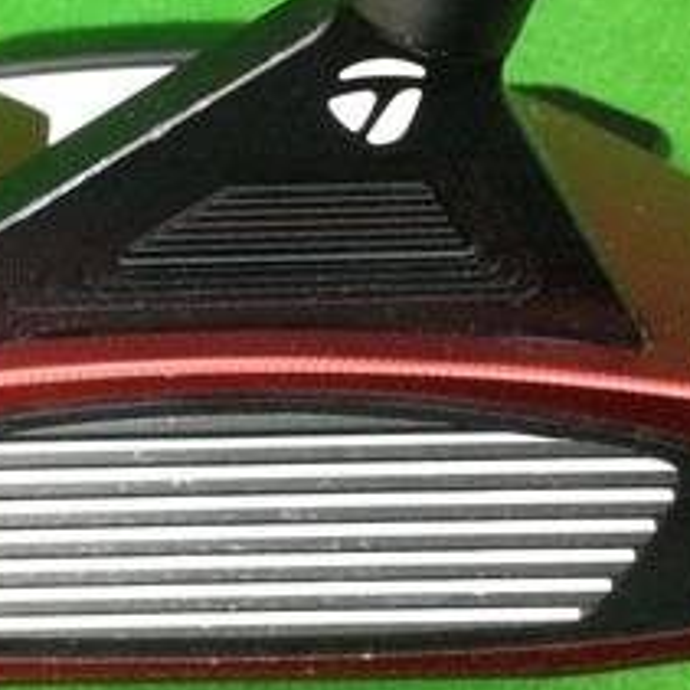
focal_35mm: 83
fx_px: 1872
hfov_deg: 20.6
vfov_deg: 20.8
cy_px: 232
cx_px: 108
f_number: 2.4
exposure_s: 1/24
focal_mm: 3.3
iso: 200
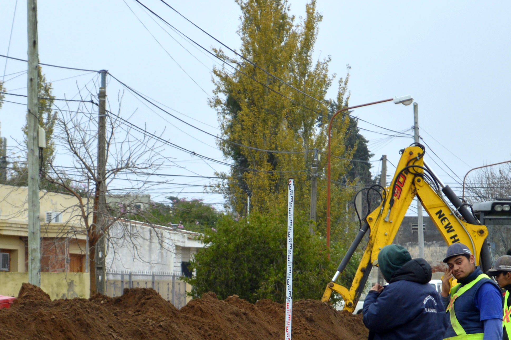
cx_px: 223
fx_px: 2711
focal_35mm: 191
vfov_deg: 7.1
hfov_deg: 10.8
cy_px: 383
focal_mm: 55
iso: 160
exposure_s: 1/125
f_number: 5.6
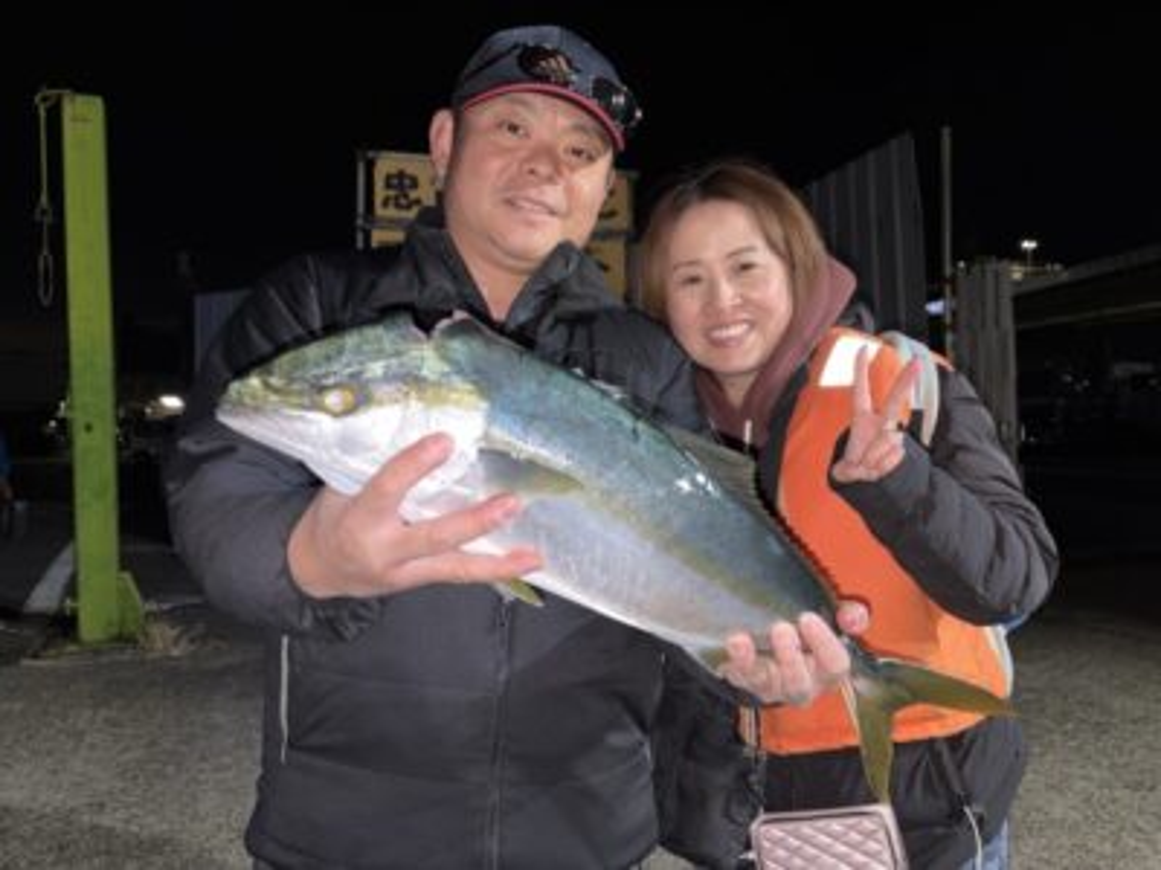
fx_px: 872
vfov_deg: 53.1
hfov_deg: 67.3
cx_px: 580
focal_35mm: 26
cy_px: 435
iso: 40
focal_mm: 5.96
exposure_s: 1/7
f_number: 1.6
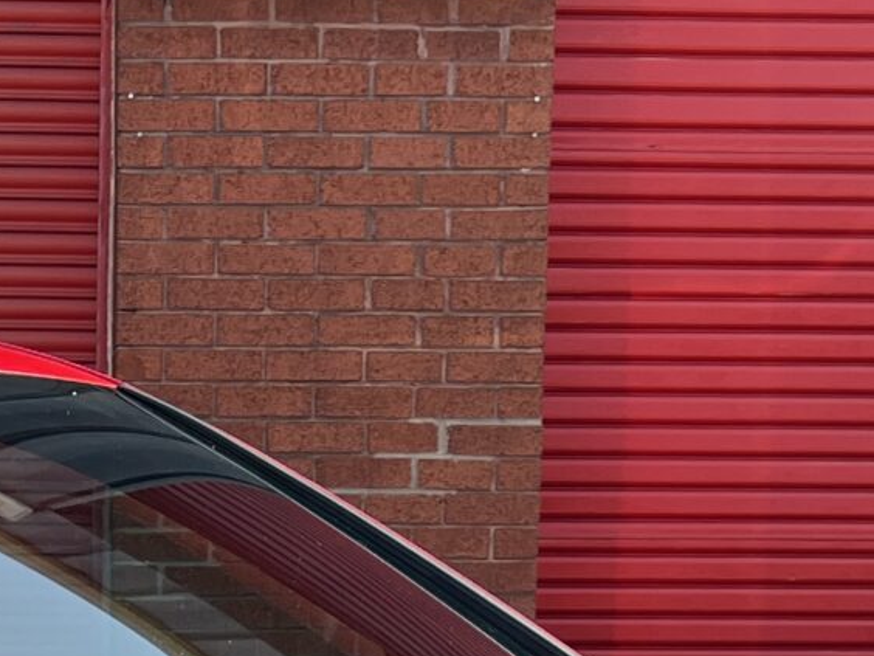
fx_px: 2979
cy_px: 1248
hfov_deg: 16.4
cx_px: 14
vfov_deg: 11.5
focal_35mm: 118
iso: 50
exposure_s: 1/709
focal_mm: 5.7
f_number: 1.5
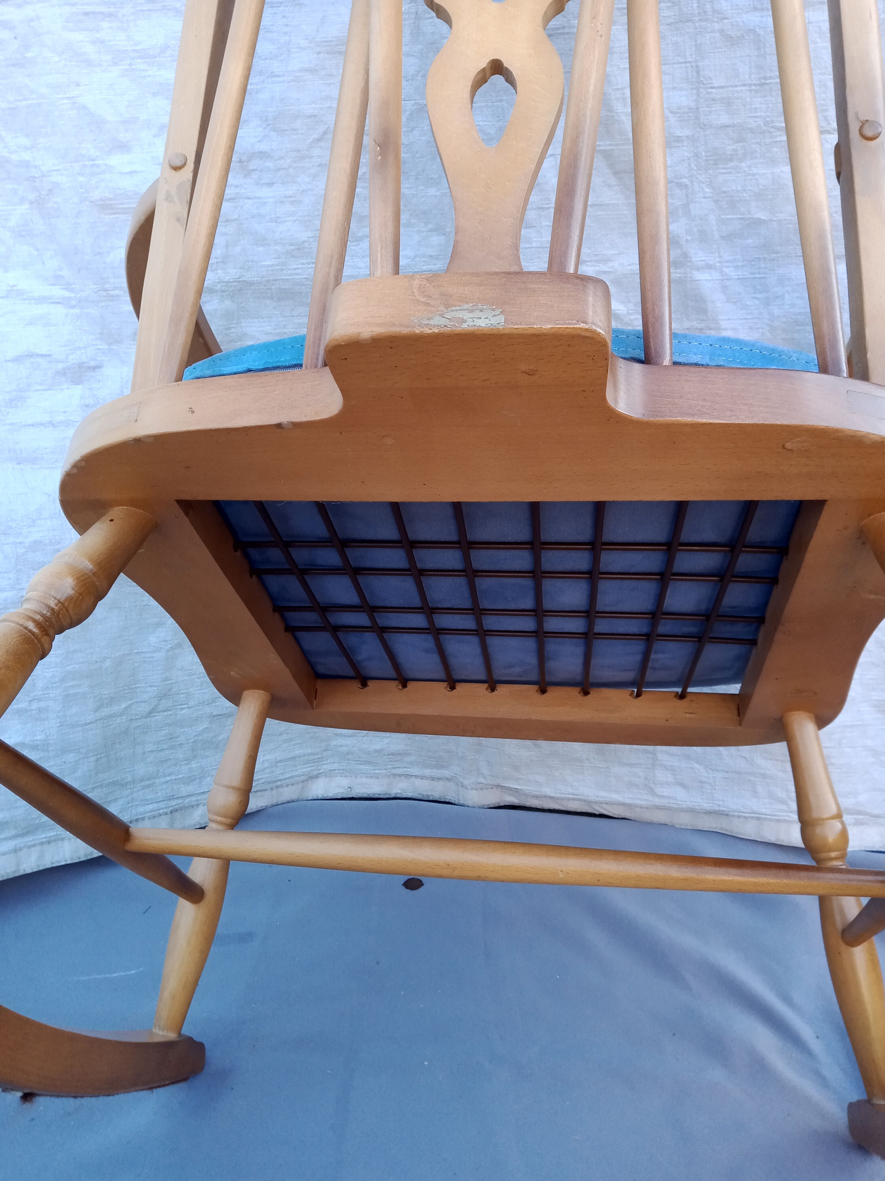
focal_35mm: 27
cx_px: 442
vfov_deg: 65.3
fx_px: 920
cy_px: 590
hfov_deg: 51.4
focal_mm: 3.54
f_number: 2
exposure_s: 1/100
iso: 122
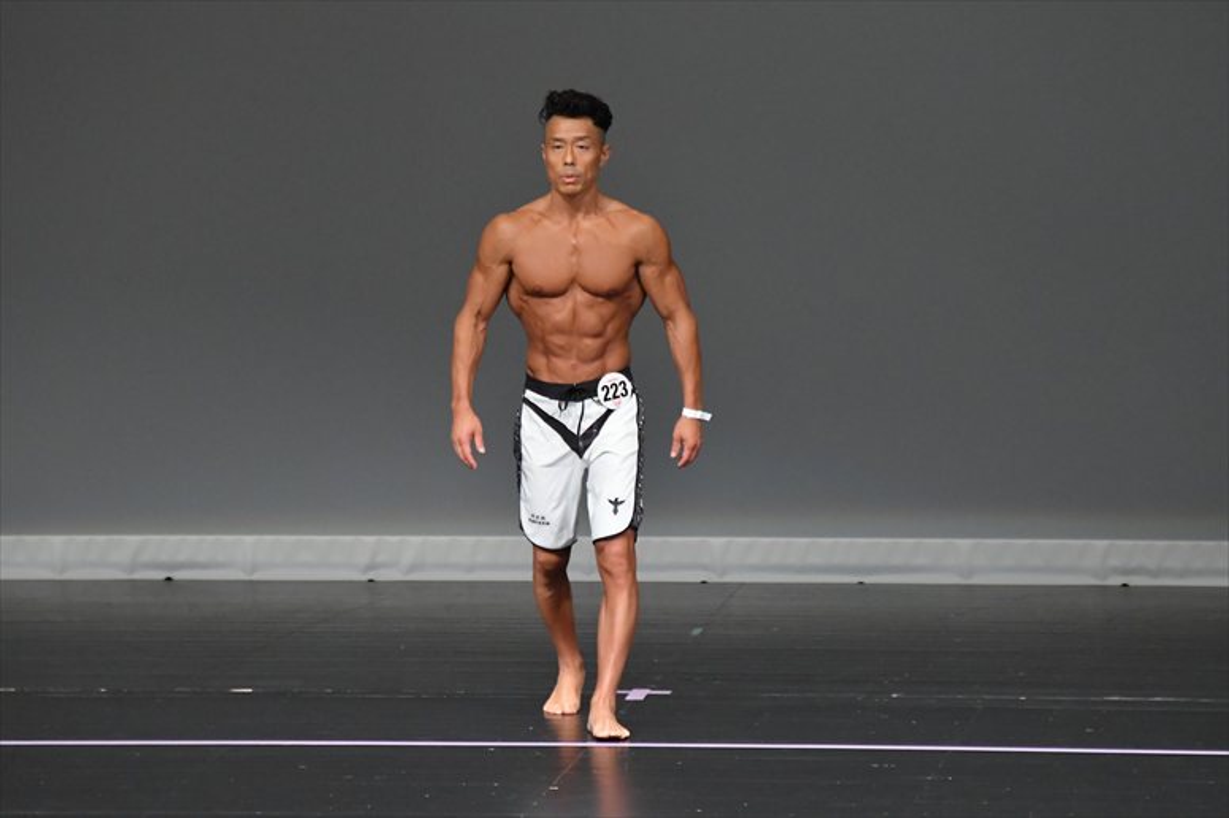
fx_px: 11772
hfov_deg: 6.0
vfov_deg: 4.0
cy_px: 409
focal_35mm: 345
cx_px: 614
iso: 5000
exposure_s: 1/400
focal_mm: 230
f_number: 5.6
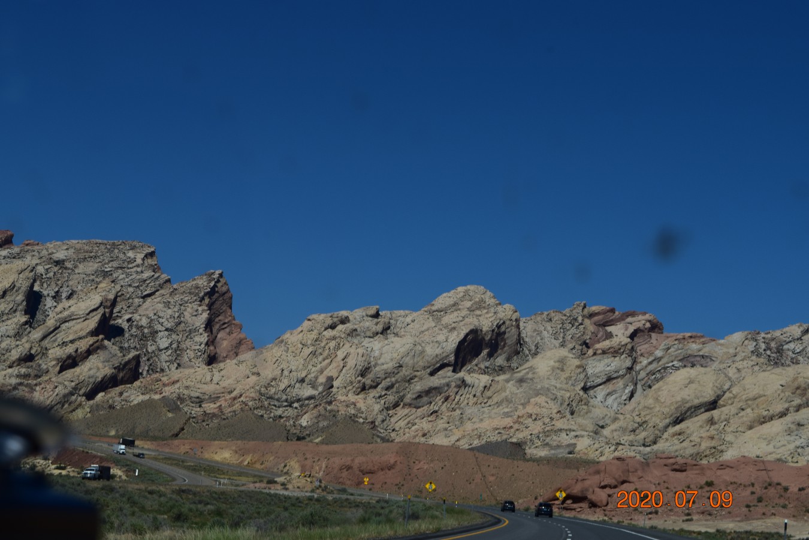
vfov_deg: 16.6
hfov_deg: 24.6
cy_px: 270
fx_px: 1854
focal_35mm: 82
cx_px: 404
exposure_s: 1/500
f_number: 11
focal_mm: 55
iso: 200
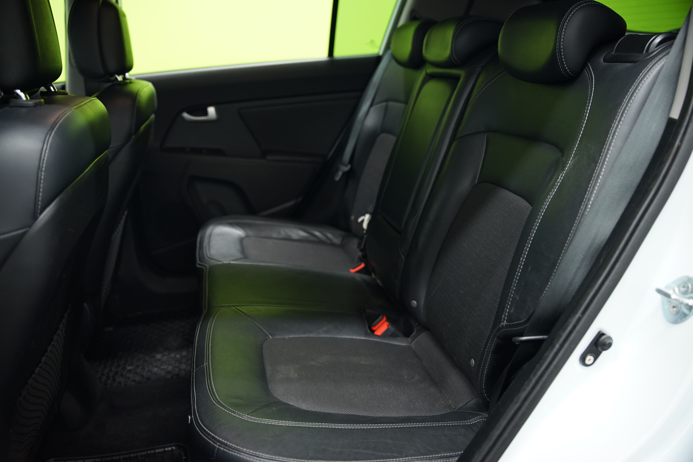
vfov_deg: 45.0
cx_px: 346
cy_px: 231
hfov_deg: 63.7
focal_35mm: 29
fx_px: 558
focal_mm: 29
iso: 1250
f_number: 2.8
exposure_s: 1/40
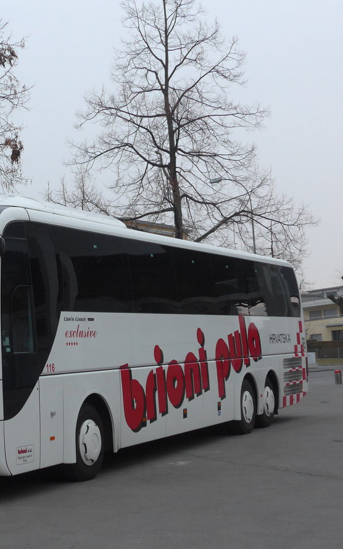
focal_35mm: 70
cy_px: 277
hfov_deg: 18.4
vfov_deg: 29.4
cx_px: 59
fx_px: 1047
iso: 320
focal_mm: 10.1
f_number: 3.2
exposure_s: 1/60
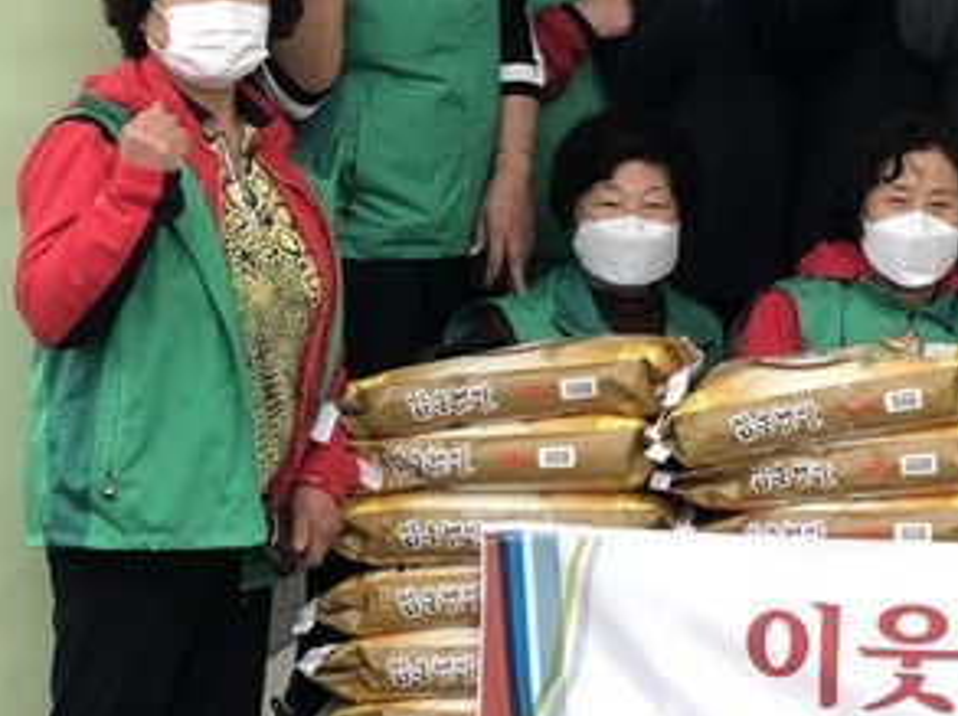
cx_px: 1324
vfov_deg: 7.9
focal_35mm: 187
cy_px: -3
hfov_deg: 10.3
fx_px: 5169
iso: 32
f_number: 2.8
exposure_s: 1/60
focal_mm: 6.6
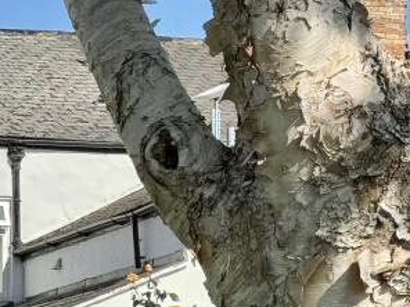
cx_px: -188
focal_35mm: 166
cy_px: 449
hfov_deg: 11.5
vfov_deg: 8.7
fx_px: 1966
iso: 64
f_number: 1.78
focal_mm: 6.76
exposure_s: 1/4975
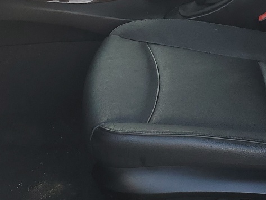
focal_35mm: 88
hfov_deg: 22.2
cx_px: 144
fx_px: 676
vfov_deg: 16.2
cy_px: -32
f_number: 1.5
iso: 50
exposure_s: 1/175
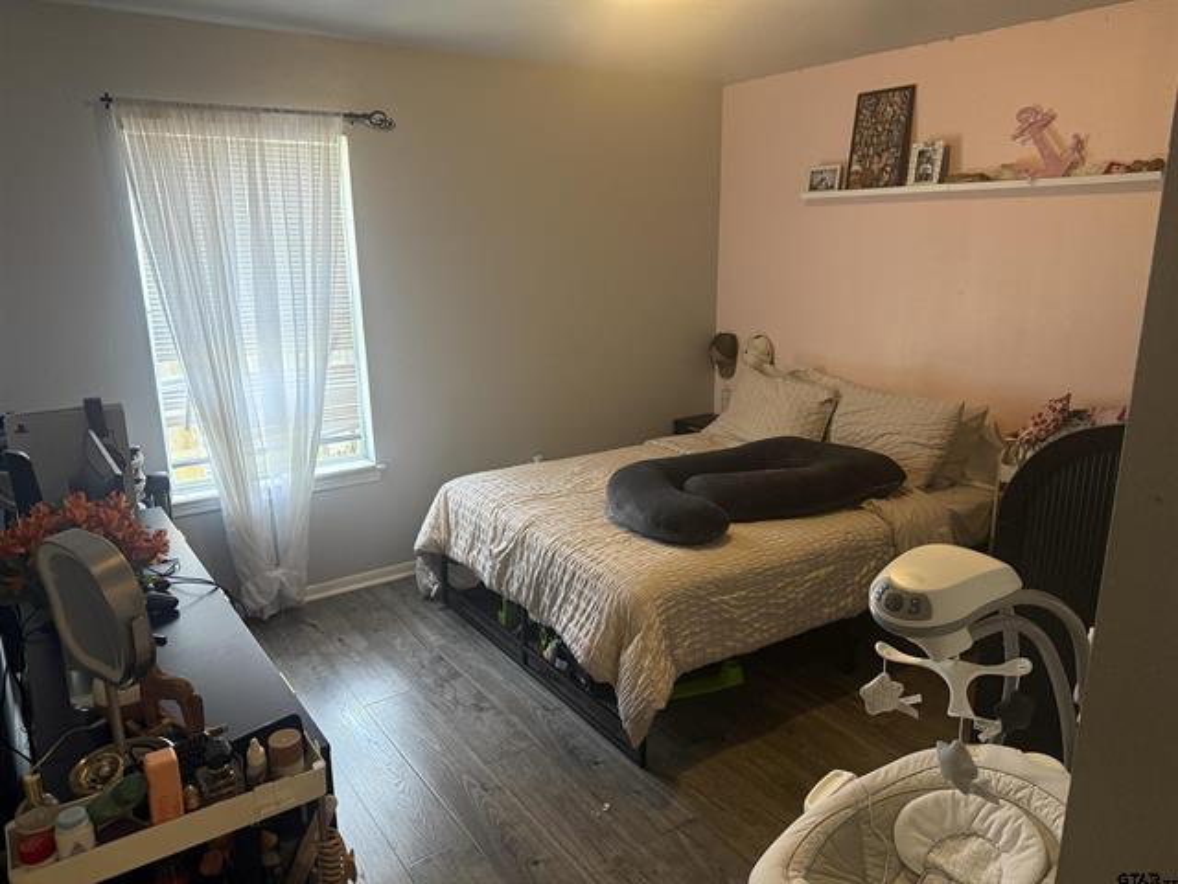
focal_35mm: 24
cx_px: 589
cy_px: 442
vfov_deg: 56.8
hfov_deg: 71.6
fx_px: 817
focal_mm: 6.76
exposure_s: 1/60
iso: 320
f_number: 1.78
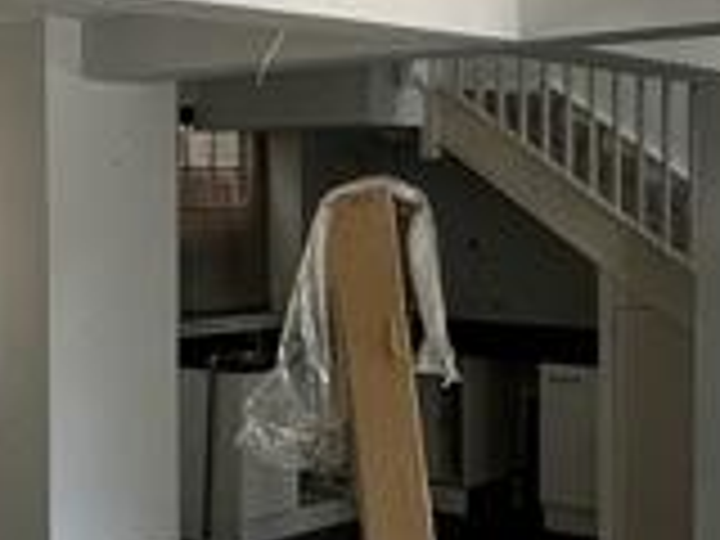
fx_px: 1456
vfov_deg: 21.0
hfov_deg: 27.7
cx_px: 284
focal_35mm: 70
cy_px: 256
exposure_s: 1/99
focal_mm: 2.22
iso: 125
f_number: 2.2
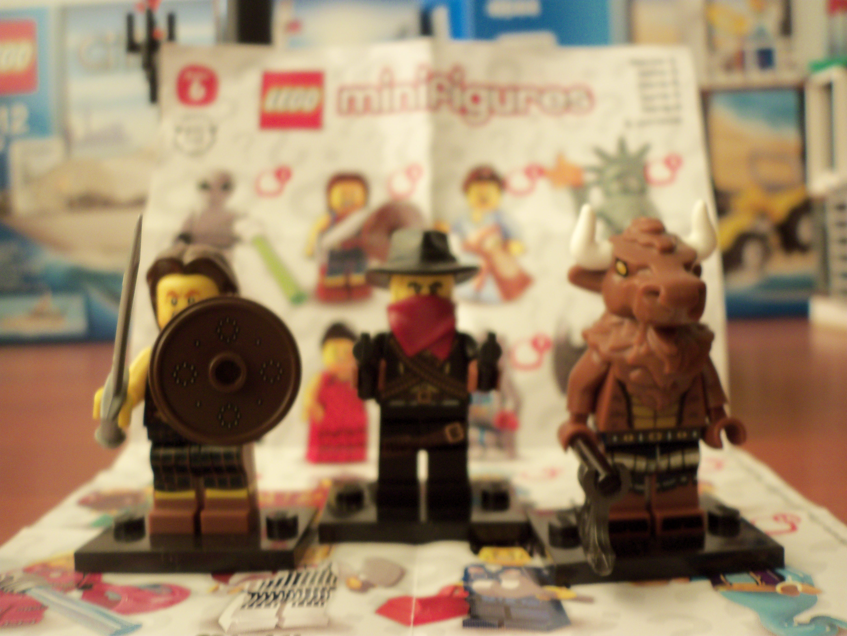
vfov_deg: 41.8
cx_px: 424
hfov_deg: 54.0
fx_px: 832
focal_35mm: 34
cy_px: 318
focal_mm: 5.7
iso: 100
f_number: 2.9
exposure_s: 1/30
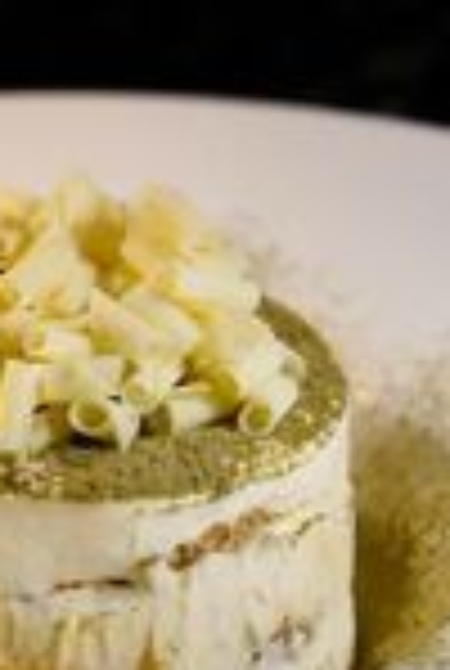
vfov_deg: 9.7
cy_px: 396
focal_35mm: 212
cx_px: 54
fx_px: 3956
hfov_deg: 6.5
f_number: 5.6
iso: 16000
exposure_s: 1/500
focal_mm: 66
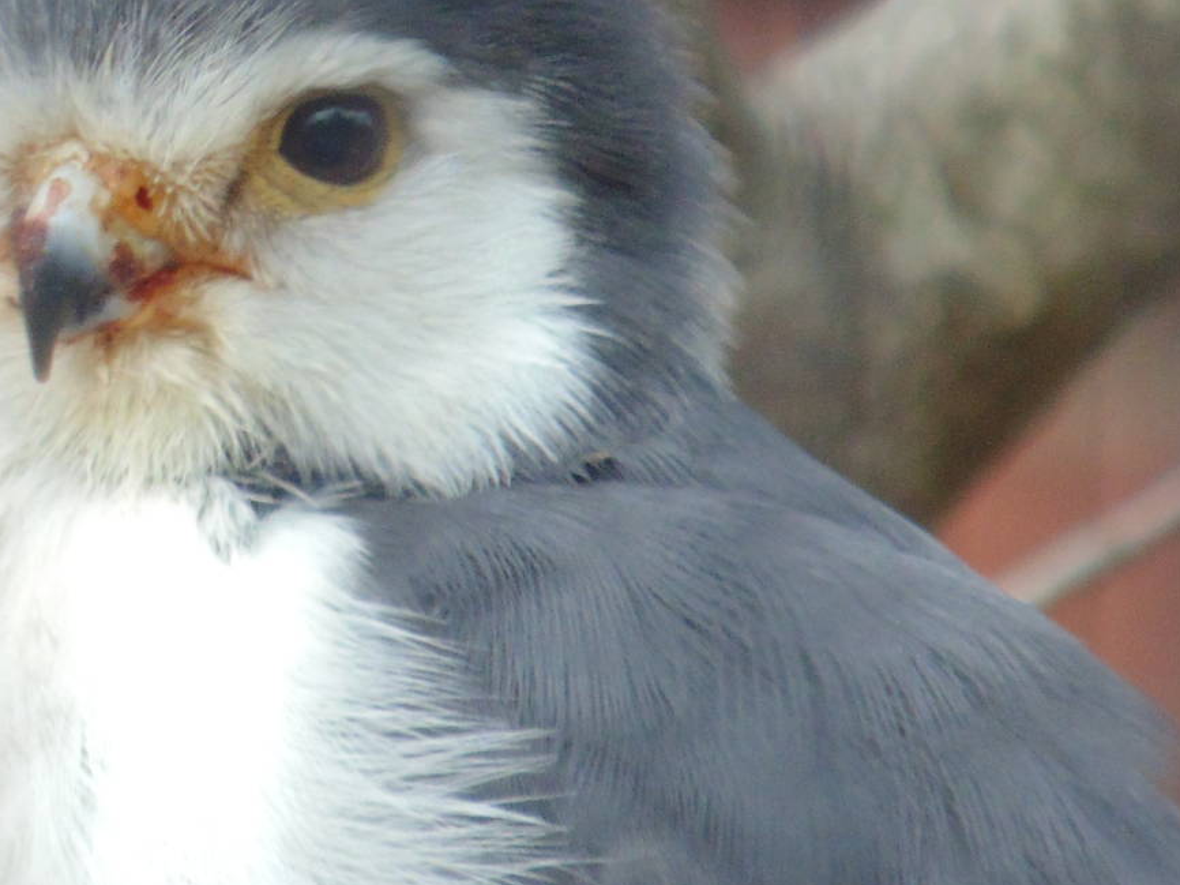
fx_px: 36533
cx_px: 251
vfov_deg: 1.4
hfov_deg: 1.9
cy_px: 304
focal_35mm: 1072
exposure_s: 1/125
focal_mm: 104
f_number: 5.9
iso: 160
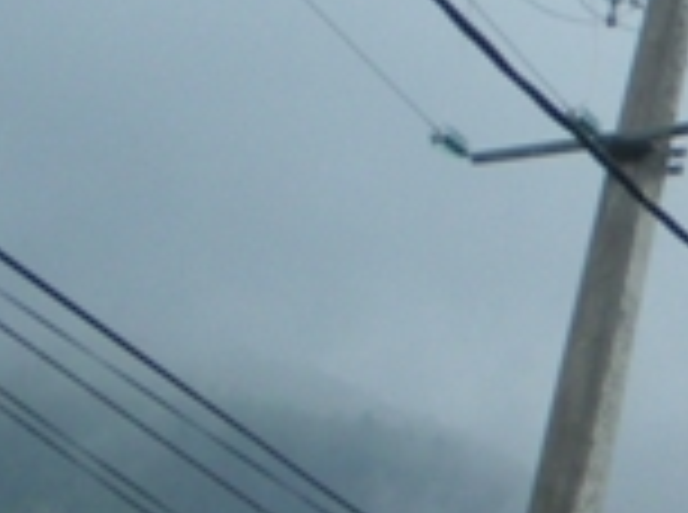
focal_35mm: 151
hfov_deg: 11.8
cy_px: 693
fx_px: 2994
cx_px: 1336
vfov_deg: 9.6
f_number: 3.5
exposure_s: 1/320
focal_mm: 6.3
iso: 64
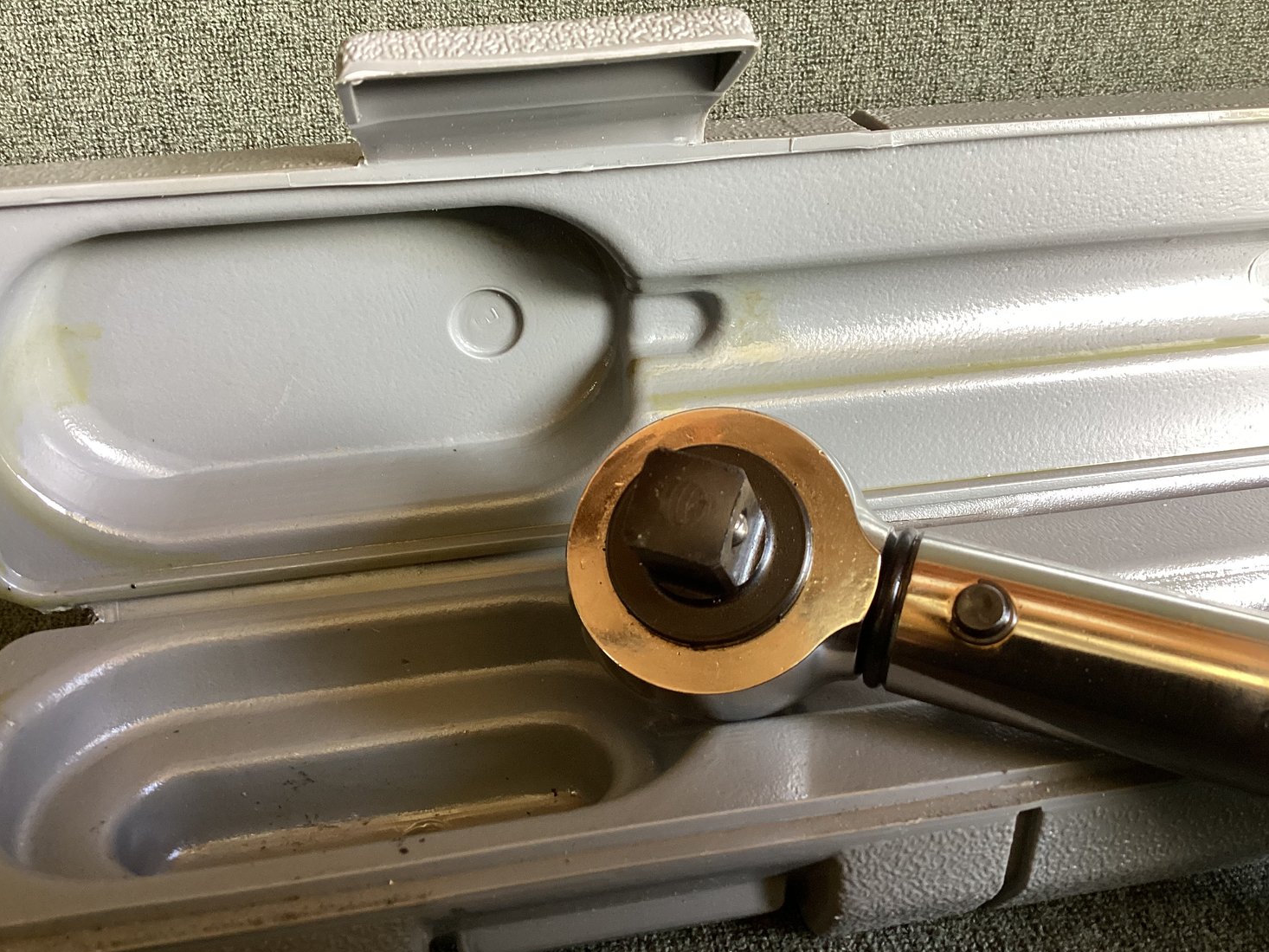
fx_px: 1173
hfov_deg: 56.8
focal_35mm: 32
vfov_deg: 44.2
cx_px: 626
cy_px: 490
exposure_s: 1/50
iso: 160
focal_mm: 3.3
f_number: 2.4
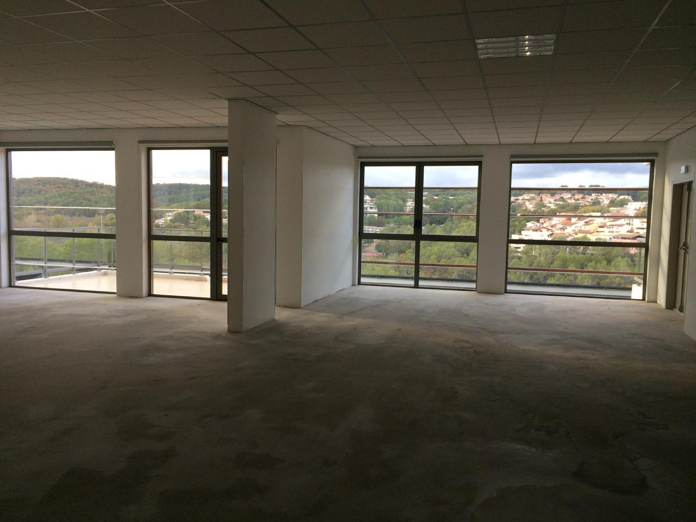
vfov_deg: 48.2
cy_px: 261
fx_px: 583
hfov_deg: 61.7
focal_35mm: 29
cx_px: 348
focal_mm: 4.15
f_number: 2.2
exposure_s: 1/100
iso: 64
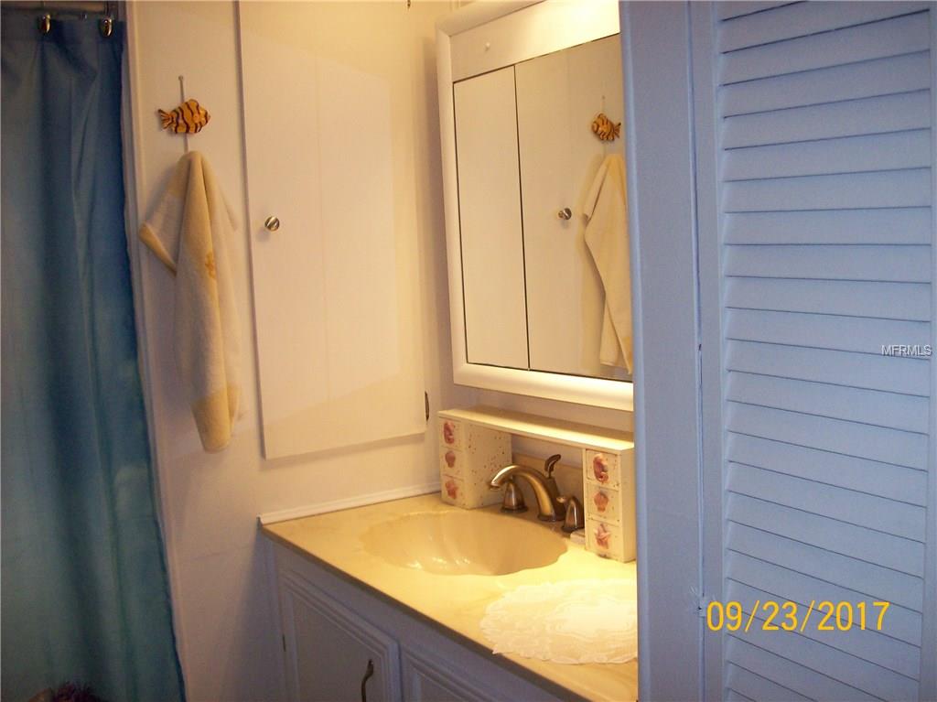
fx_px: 974
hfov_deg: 51.4
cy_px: 351
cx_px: 468
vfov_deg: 39.6
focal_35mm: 36
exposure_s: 1/72.4
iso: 140
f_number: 2.7
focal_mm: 6
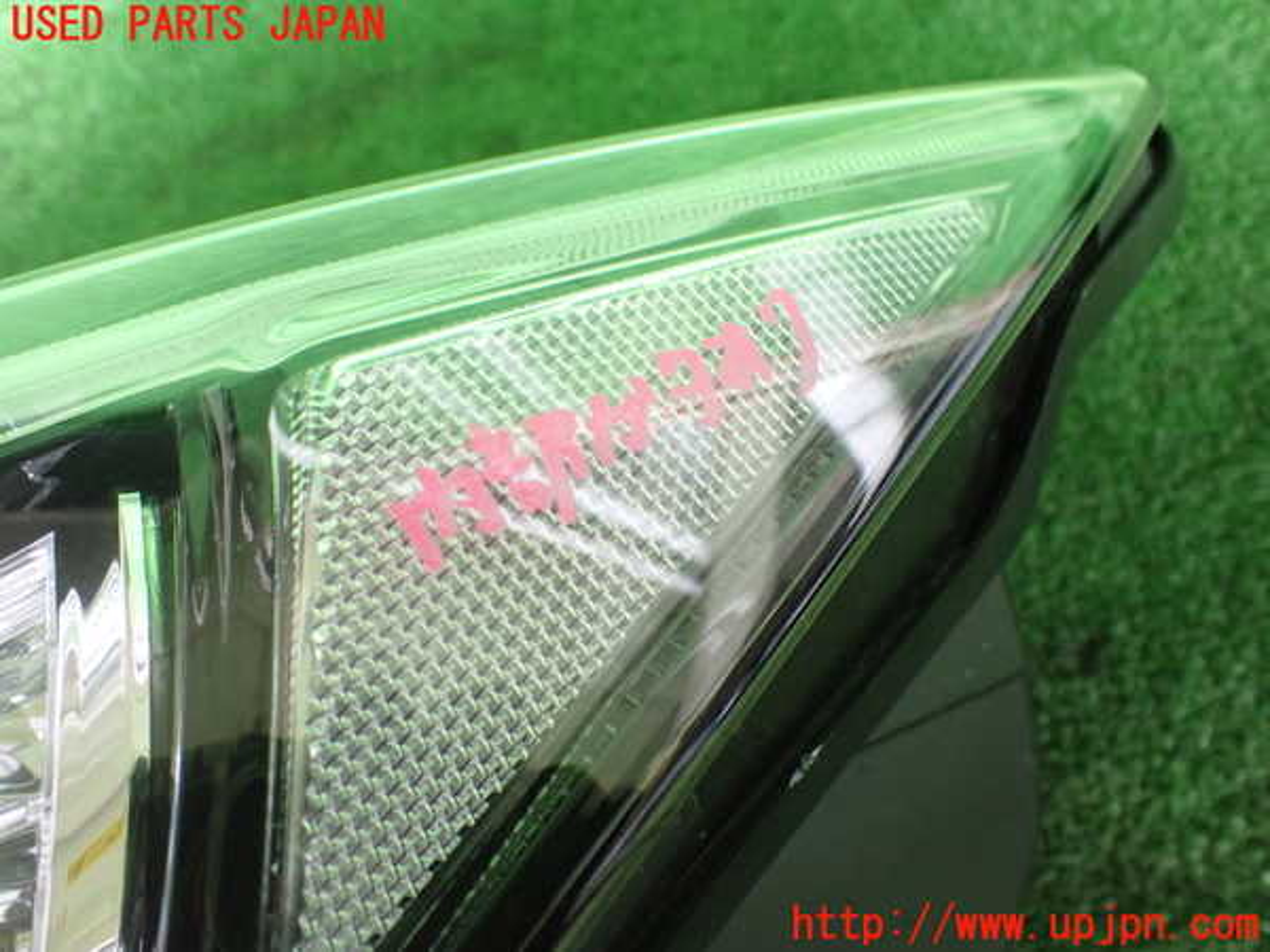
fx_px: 1101
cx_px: 635
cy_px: 476
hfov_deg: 60.0
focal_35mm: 30
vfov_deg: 46.8
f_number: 2.3
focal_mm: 5.4
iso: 800
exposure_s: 1/80
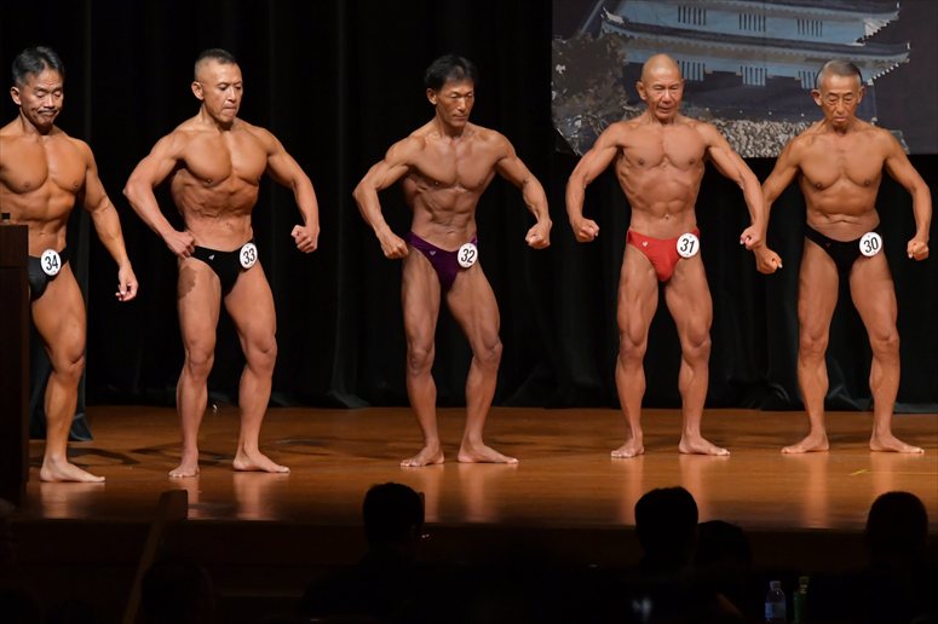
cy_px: 312
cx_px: 469
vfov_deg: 6.1
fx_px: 5860
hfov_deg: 9.2
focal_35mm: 225
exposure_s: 1/400
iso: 5000
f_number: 5.6
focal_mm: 150
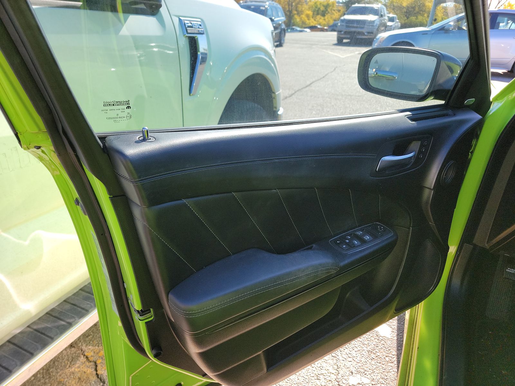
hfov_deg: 71.6
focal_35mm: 24
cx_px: 258
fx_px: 357
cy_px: 193
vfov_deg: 56.8
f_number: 1.8
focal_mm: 6.7
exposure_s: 1/155
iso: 50
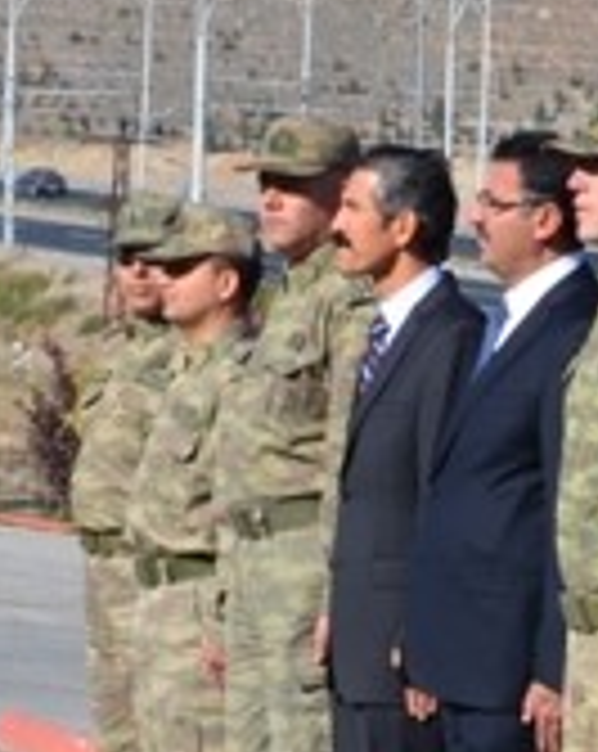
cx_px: 445
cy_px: 770
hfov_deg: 5.6
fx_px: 6123
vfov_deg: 7.0
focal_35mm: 276
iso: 110
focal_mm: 32
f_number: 11
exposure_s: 1/125
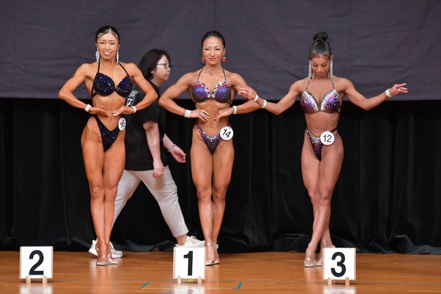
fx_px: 3673
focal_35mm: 300
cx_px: 220
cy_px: 147
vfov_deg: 4.6
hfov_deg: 6.9
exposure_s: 1/400
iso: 6400
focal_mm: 200
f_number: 5.6
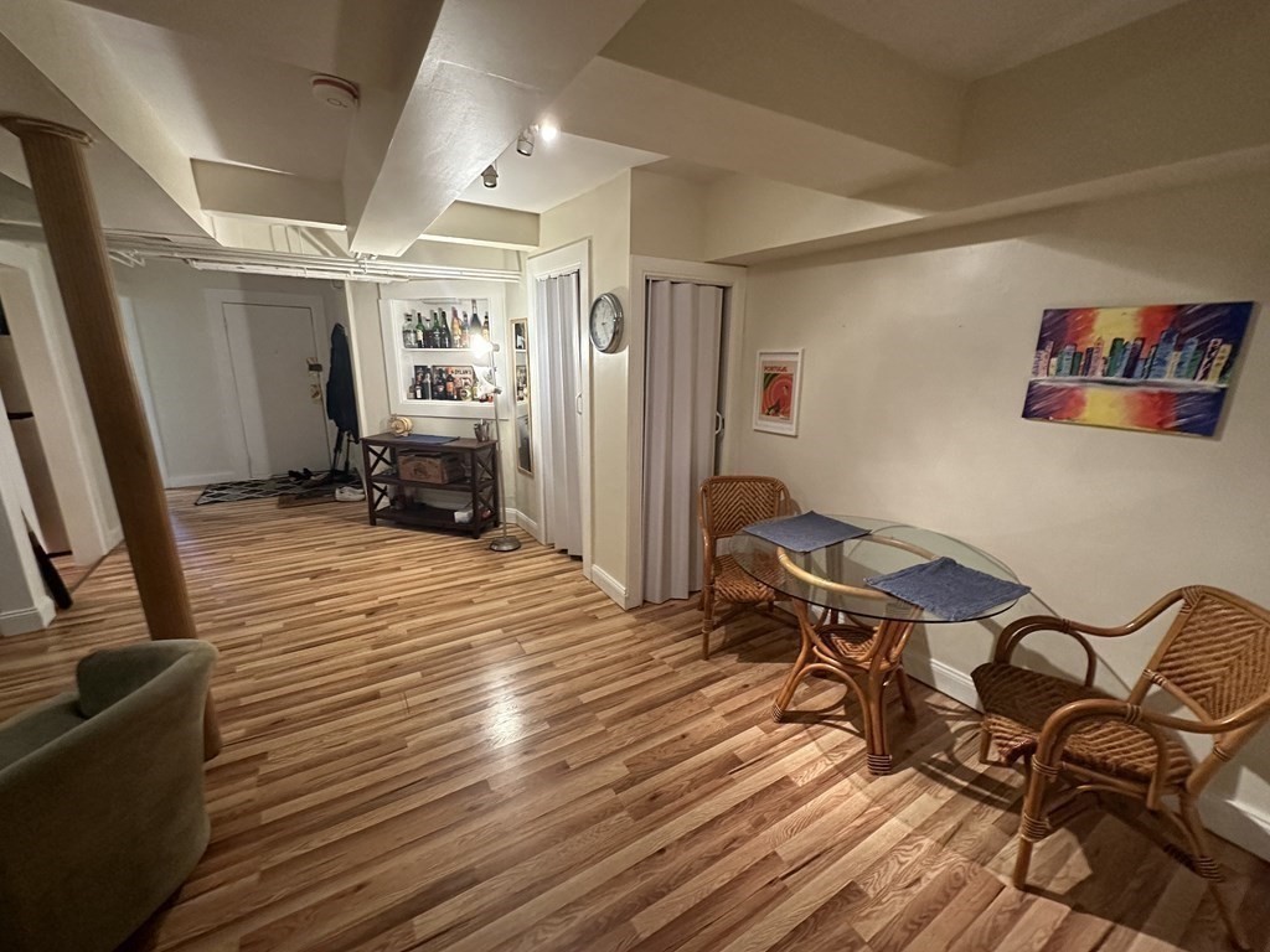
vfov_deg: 85.7
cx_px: 635
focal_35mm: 14
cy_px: 476
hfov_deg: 102.1
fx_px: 514
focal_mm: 2.22
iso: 800
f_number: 2.2
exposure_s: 1/60
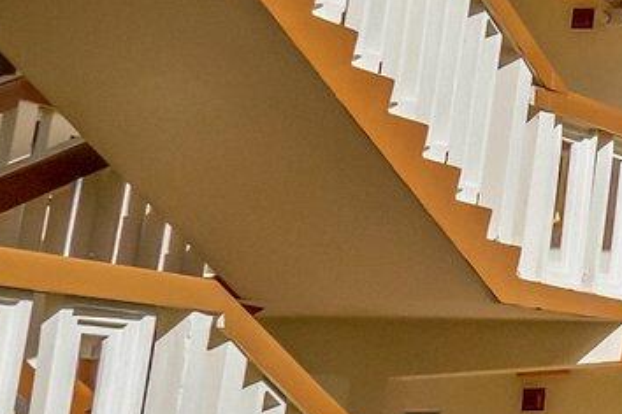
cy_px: 117
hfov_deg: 12.7
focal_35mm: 104
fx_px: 1797
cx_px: 1659
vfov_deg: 13.1
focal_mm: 12
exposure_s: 1/2500
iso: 1000
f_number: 8
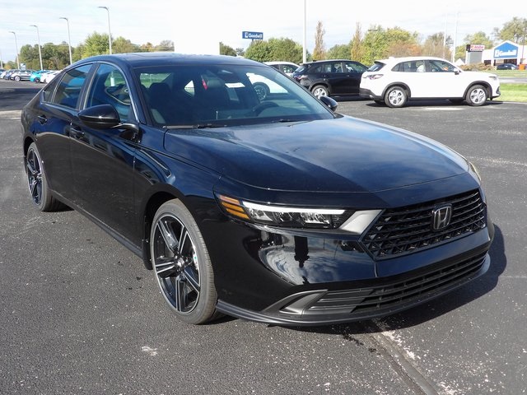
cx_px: 264
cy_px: 198
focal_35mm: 33
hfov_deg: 55.4
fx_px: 502
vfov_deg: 42.9
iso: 100
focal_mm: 5.9
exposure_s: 1/348
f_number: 3.6
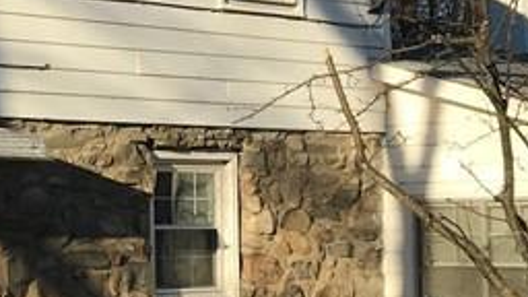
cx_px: 12
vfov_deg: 9.9
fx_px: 1708
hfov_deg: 17.2
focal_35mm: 122
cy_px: 113
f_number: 1.8
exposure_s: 1/1597
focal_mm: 3.99
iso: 20
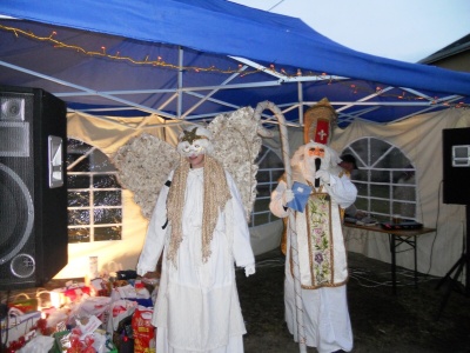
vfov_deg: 51.4
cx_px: 235
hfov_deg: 65.3
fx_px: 367
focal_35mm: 27
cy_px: 176
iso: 320
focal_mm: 4.9
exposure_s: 1/25
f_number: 3.2
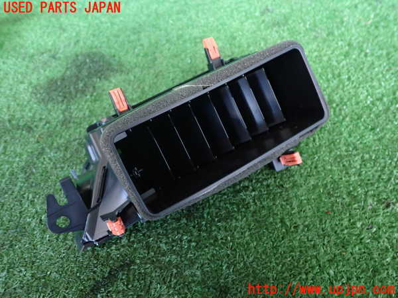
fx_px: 345
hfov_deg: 60.0
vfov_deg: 46.8
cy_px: 149
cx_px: 199
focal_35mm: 30
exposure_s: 1/30
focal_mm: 5.4
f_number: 2.3
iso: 500
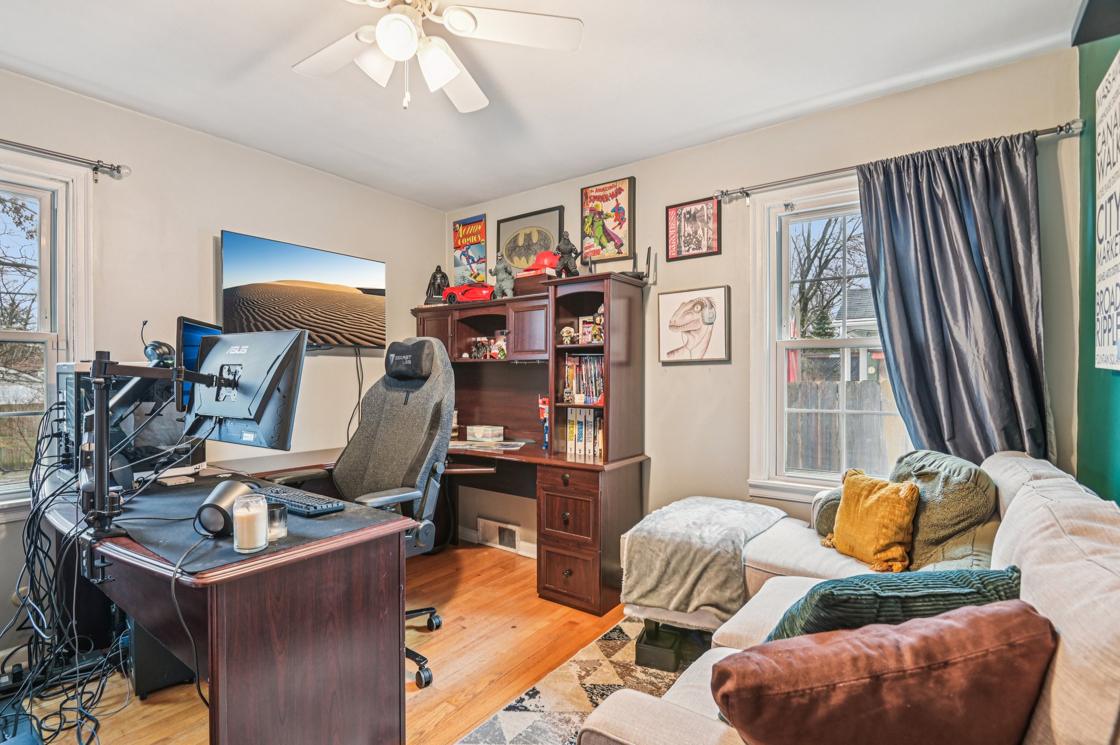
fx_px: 497
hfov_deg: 96.8
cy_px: 372
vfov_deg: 73.7
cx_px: 560
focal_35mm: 16
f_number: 8
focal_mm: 16
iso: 400
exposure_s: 1/2
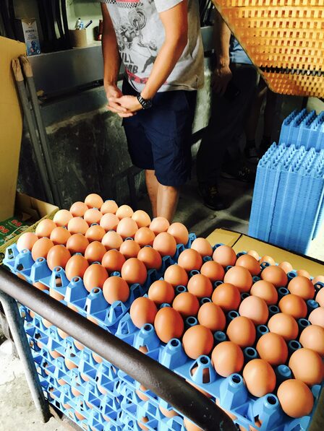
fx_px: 349
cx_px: 162
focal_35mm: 28
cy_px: 216
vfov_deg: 63.4
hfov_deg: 49.8
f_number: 1.8
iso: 40
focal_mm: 3.99
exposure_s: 1/17
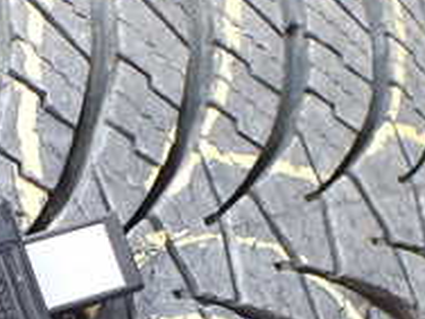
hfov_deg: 20.0
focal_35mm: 96
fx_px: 1179
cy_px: 312
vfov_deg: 15.2
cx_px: 27
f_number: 2.3
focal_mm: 5.4
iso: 320
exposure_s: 1/125
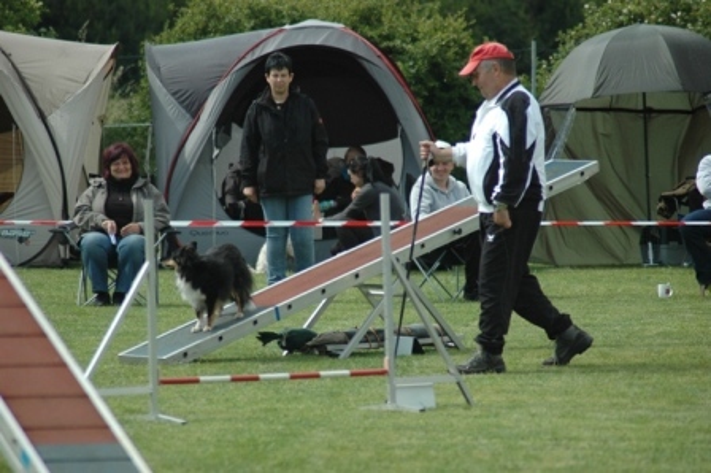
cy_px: 236
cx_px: 356
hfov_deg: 6.9
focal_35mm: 300
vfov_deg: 4.6
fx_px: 5920
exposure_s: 1/1250
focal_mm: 200
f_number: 5
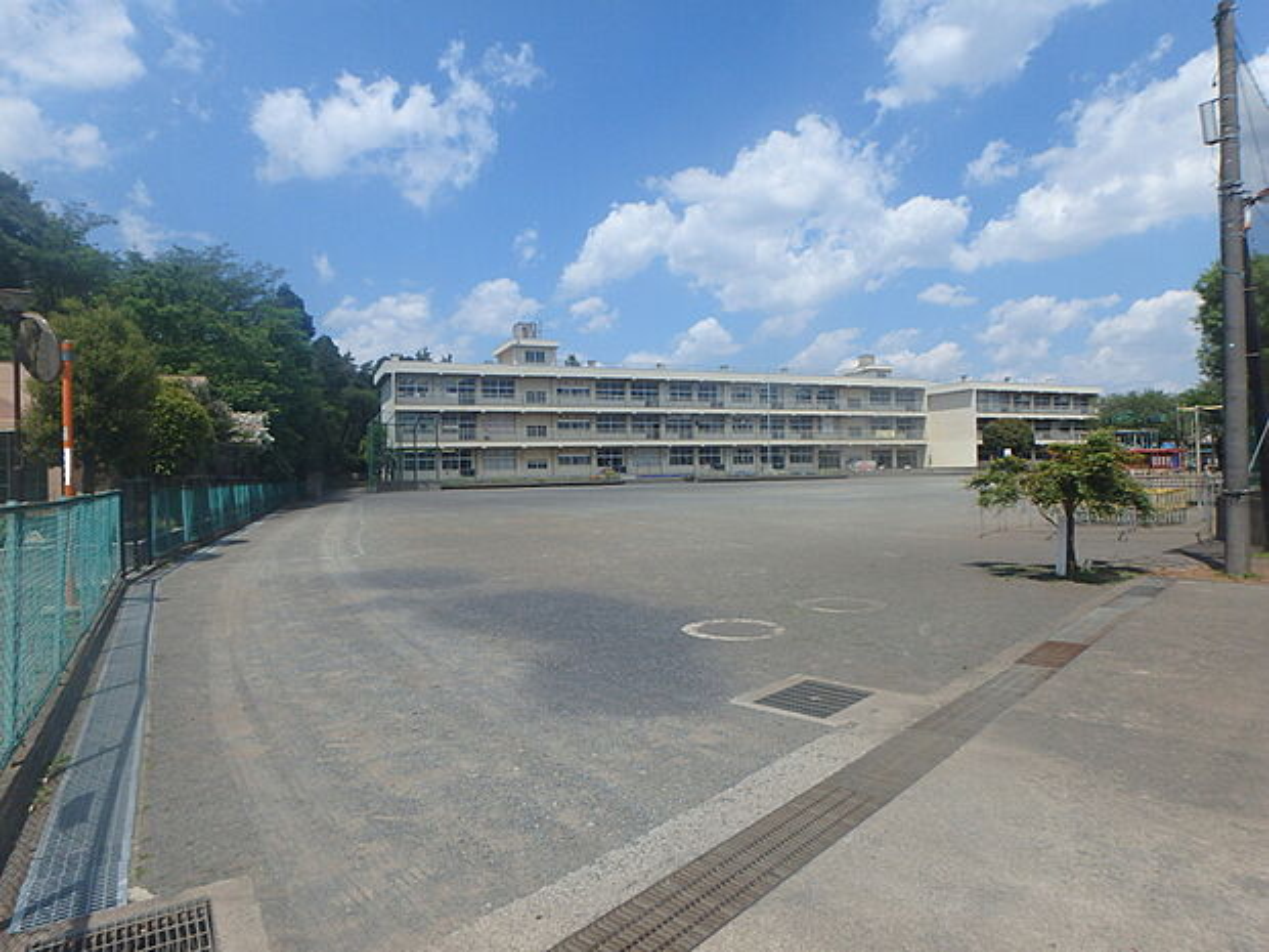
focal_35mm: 21
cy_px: 476
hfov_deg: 79.0
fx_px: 770
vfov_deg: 63.4
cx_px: 634
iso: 125
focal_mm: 3.7
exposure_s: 1/640
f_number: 6
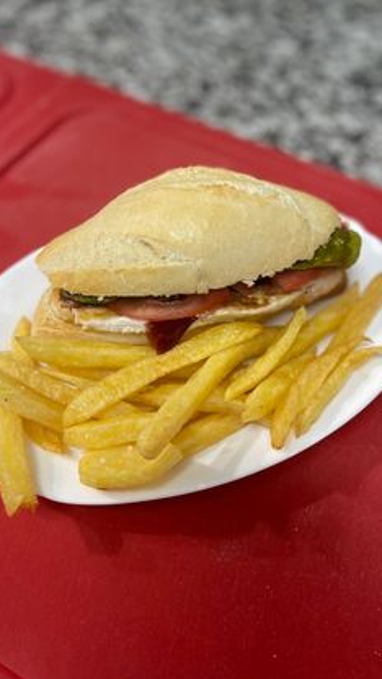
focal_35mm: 29
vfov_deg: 66.1
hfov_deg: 40.2
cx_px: 198
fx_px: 522
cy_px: 344
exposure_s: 1/50
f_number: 1.6
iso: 160
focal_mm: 5.1
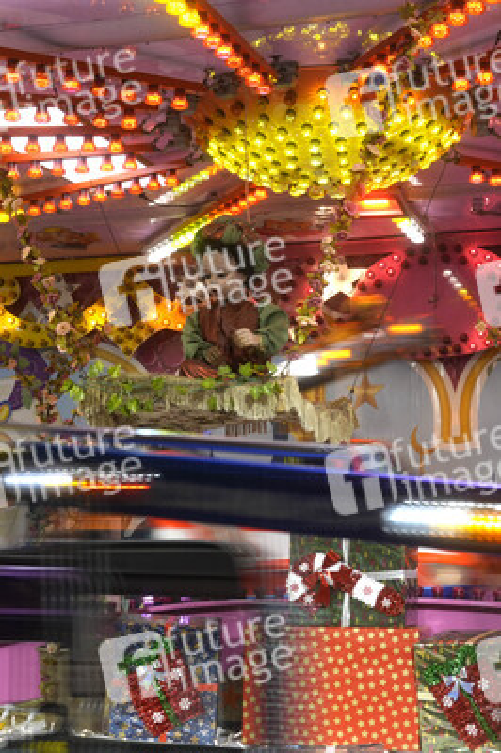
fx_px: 941
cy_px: 376
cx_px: 250
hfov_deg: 29.8
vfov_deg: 43.6
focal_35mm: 45
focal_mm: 30
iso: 250
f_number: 9
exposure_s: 1/13
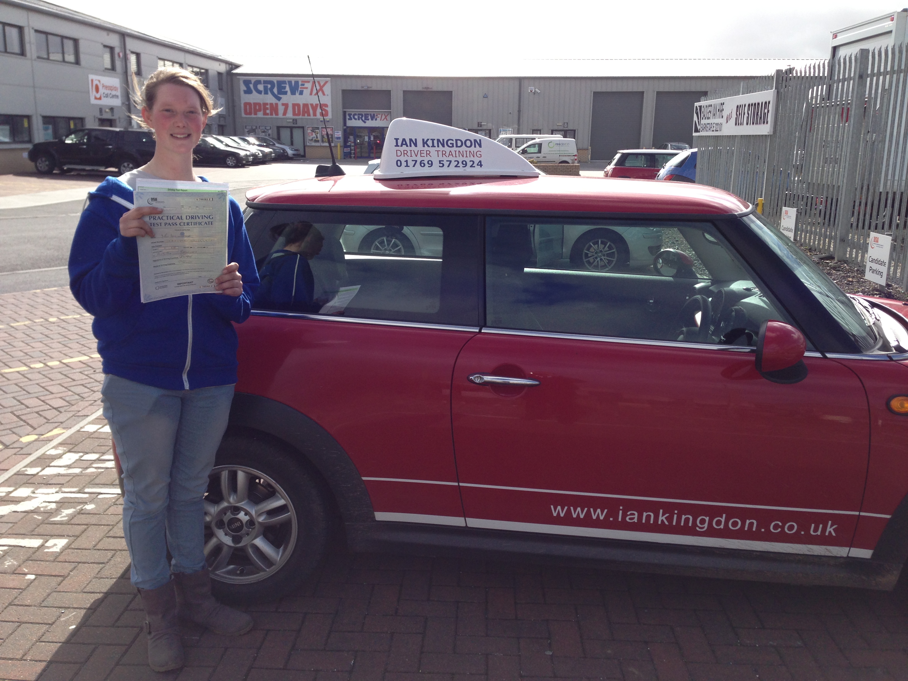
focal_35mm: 33
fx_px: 866
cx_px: 454
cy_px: 340
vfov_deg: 42.9
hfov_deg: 55.4
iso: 50
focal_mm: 4.13
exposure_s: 1/1205
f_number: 2.4
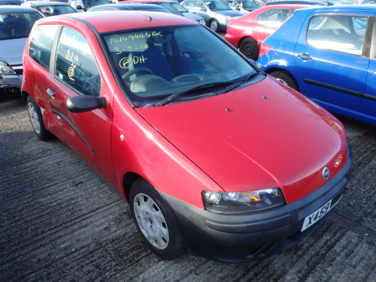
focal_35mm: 28
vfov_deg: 49.7
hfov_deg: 63.4
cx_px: 188
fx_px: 304
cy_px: 141
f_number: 3.9
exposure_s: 1/160
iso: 125
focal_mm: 5
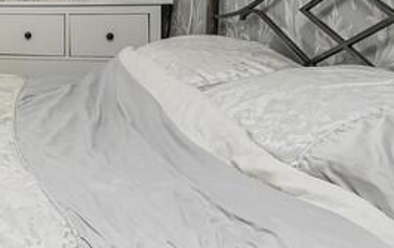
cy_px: -38
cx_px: -203
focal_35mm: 47
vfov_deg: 25.2
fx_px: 505
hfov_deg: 27.9
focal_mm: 12
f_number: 9
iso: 320
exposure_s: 1/250
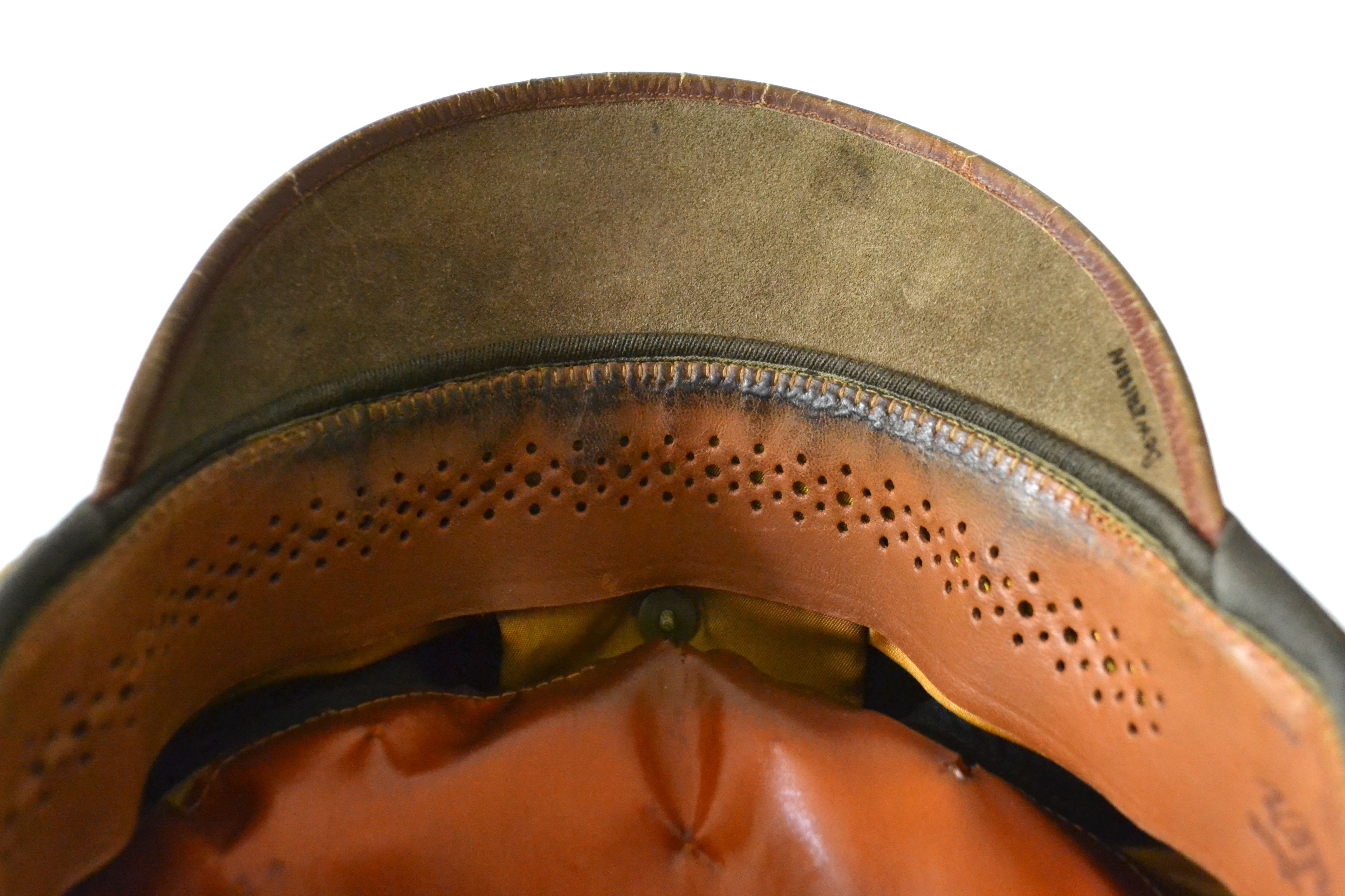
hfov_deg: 46.4
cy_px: 448
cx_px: 672
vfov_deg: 31.9
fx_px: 1569
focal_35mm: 42
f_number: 5.6
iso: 3200
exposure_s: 1/25
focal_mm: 28
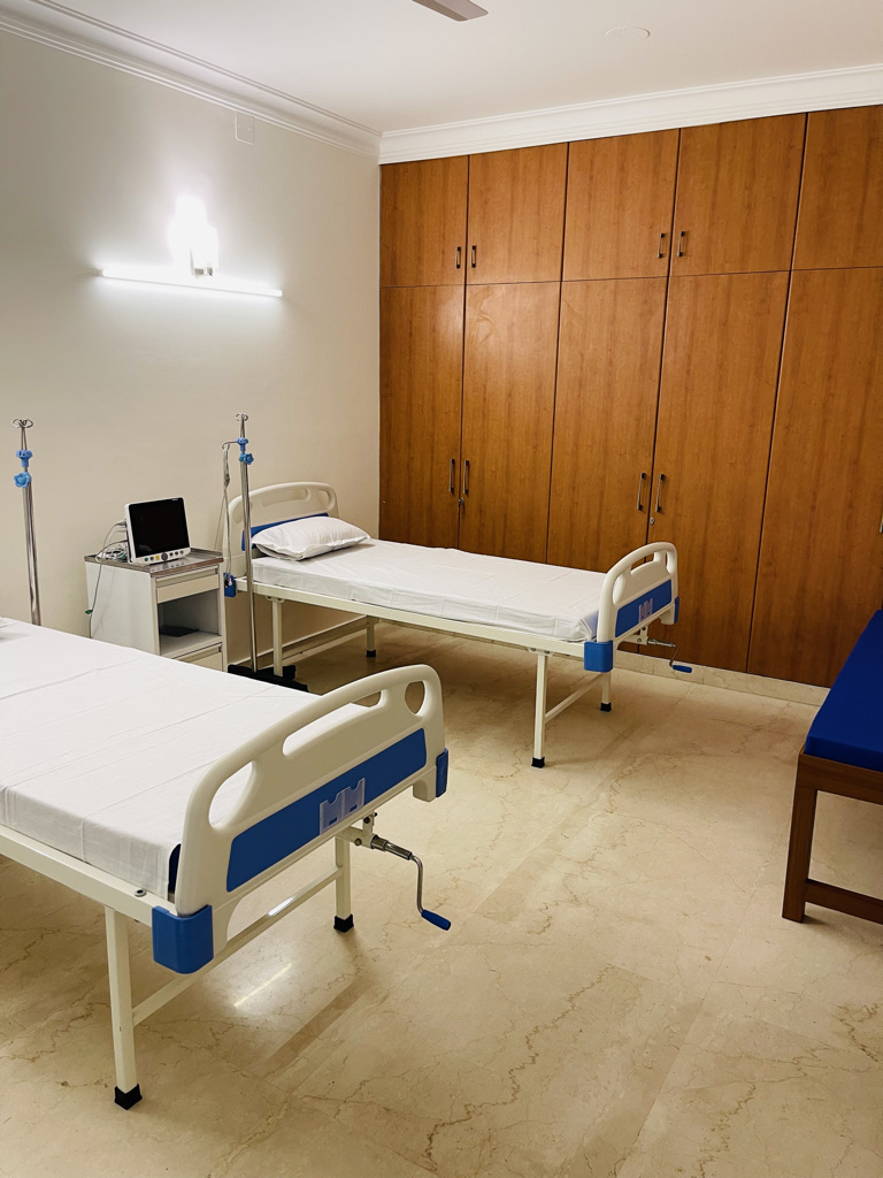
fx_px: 884
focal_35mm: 26
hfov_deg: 53.1
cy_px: 589
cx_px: 442
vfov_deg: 67.3
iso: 64
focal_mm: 5.1
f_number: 1.6
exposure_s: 1/50
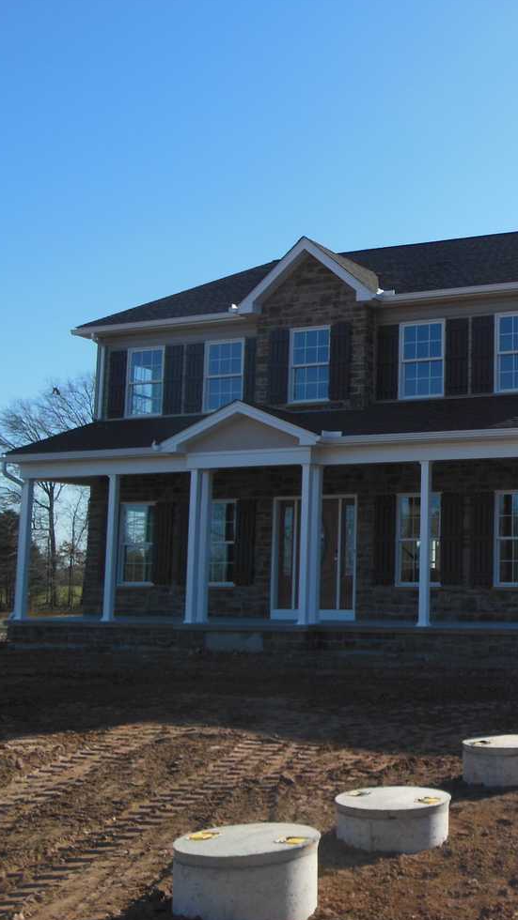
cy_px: 463
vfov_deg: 47.4
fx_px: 1050
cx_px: 544
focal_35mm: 43
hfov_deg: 26.0
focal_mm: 5.2
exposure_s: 1/1250
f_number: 3.3
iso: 125
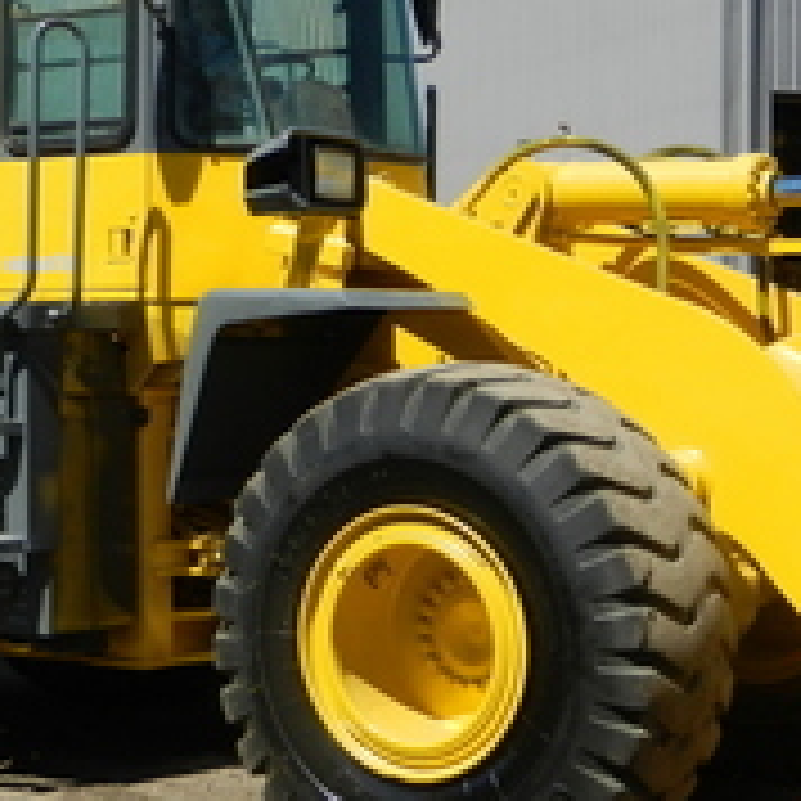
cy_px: 470
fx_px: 2147
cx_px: 531
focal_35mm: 82
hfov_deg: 21.1
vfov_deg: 21.1
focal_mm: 5.9
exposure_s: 1/1600
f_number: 3.8
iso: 160
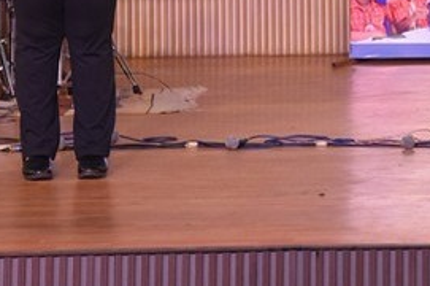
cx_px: 566
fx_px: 3412
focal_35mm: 286
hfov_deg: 7.1
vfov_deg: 4.8
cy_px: -130
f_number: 5
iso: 2500
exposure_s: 1/500
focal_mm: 86
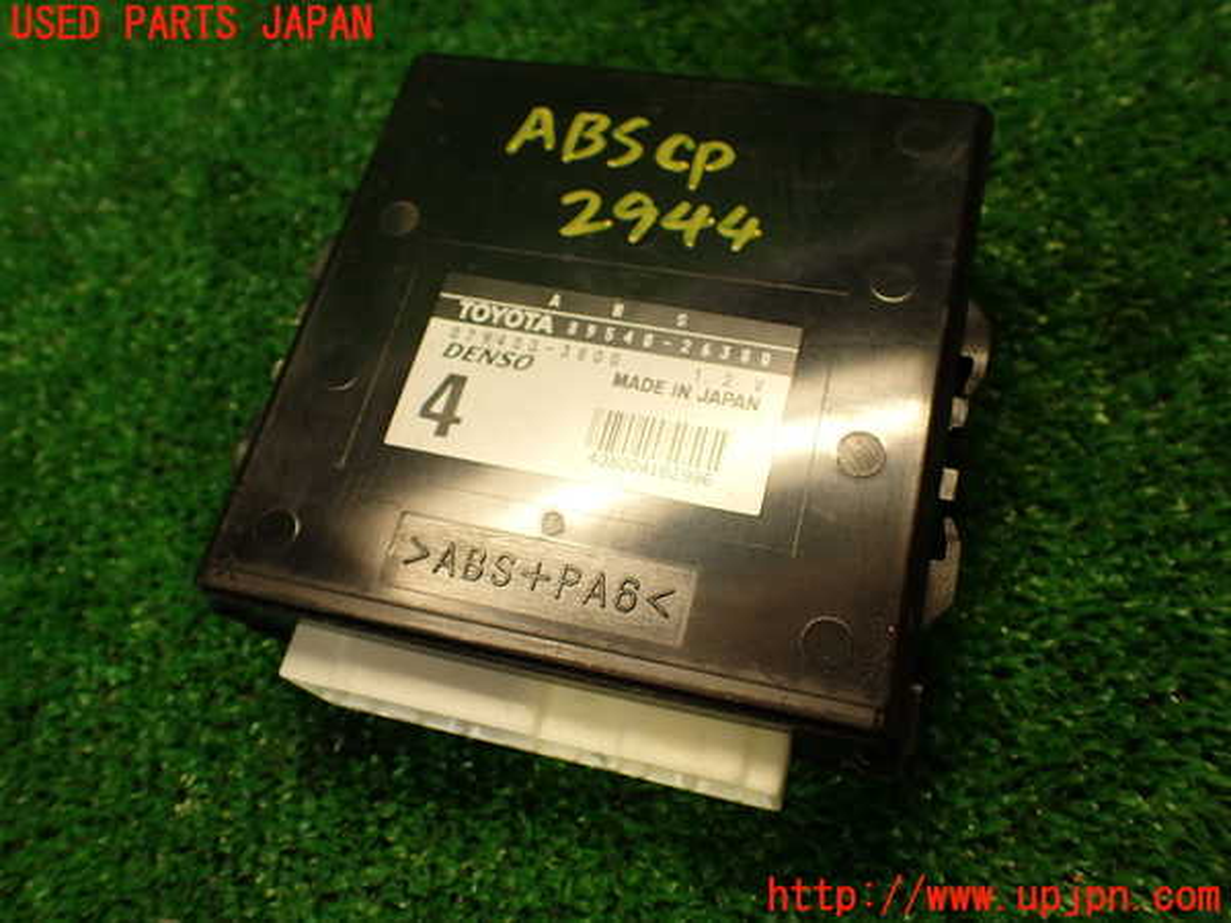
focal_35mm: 30
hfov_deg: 60.0
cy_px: 462
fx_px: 1067
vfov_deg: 46.8
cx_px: 616
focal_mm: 5.4
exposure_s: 1/50
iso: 200
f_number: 2.3
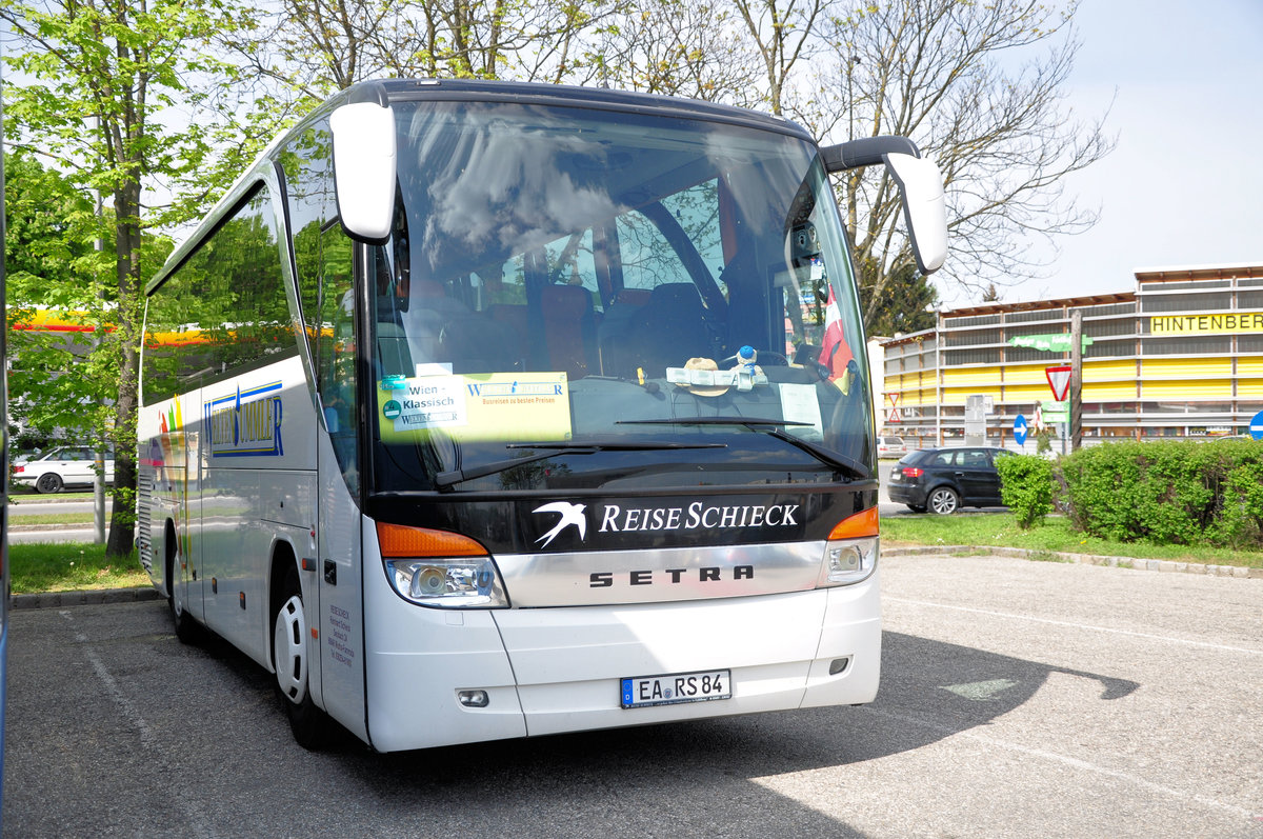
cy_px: 420
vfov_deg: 34.1
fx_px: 1367
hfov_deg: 49.6
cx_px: 632
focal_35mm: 39
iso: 200
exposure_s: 1/640
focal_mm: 26
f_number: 4
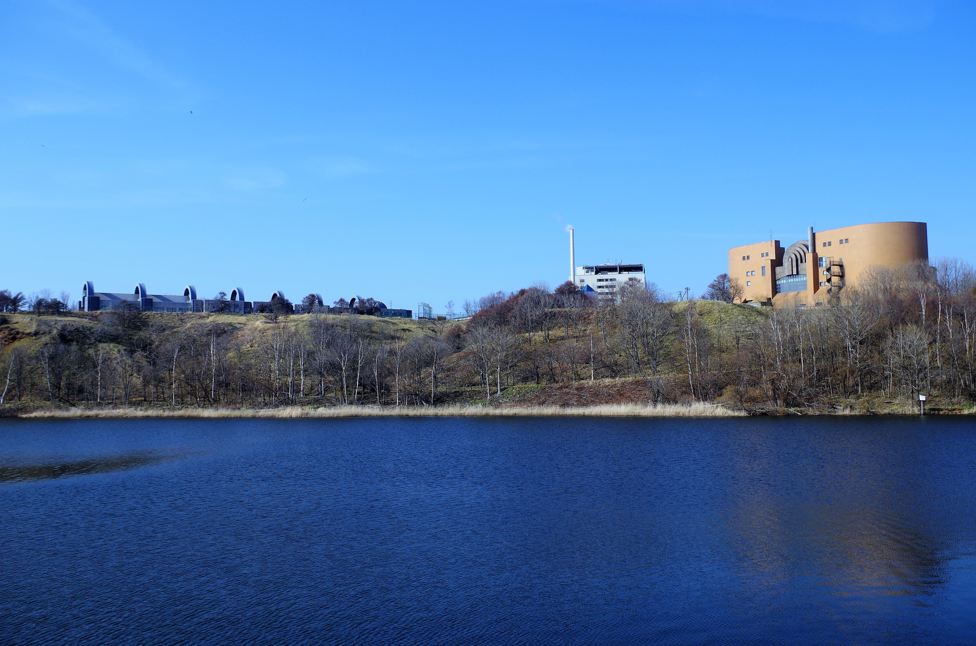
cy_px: 323
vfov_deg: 38.0
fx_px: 939
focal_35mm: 35
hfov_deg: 54.9
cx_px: 488
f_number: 8
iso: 100
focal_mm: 23.13
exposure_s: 1/250
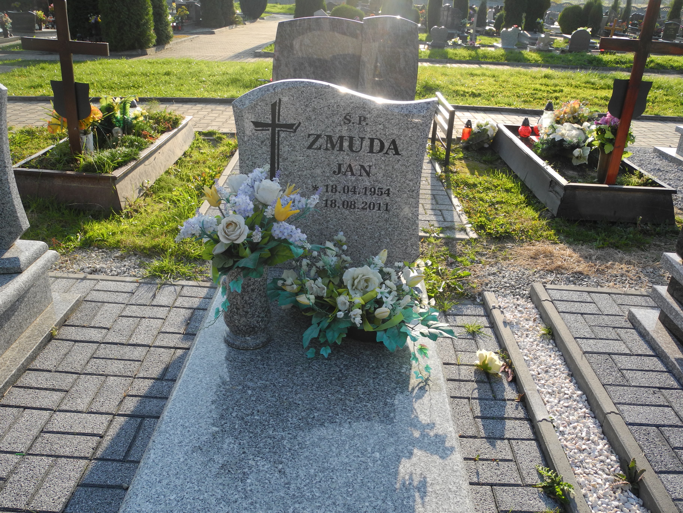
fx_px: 592
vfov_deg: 46.8
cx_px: 342
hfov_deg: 60.0
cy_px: 256
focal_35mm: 30
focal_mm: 6.4
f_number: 2.8
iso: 100
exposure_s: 1/500
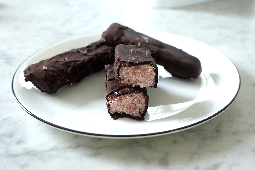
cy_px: 85
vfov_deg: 28.1
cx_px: 128
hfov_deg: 41.1
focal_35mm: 48
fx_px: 340
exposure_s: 1/20
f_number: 3.2
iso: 320
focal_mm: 18
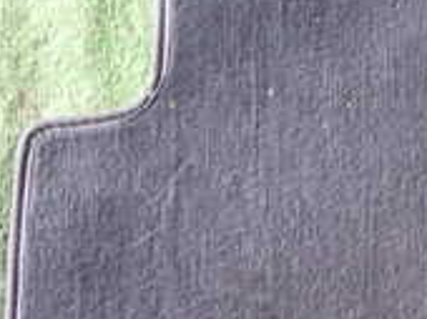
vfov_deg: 8.9
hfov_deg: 11.9
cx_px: 369
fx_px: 2045
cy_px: 311
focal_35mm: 166
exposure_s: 1/50
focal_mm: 8.4
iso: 640
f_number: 3.1
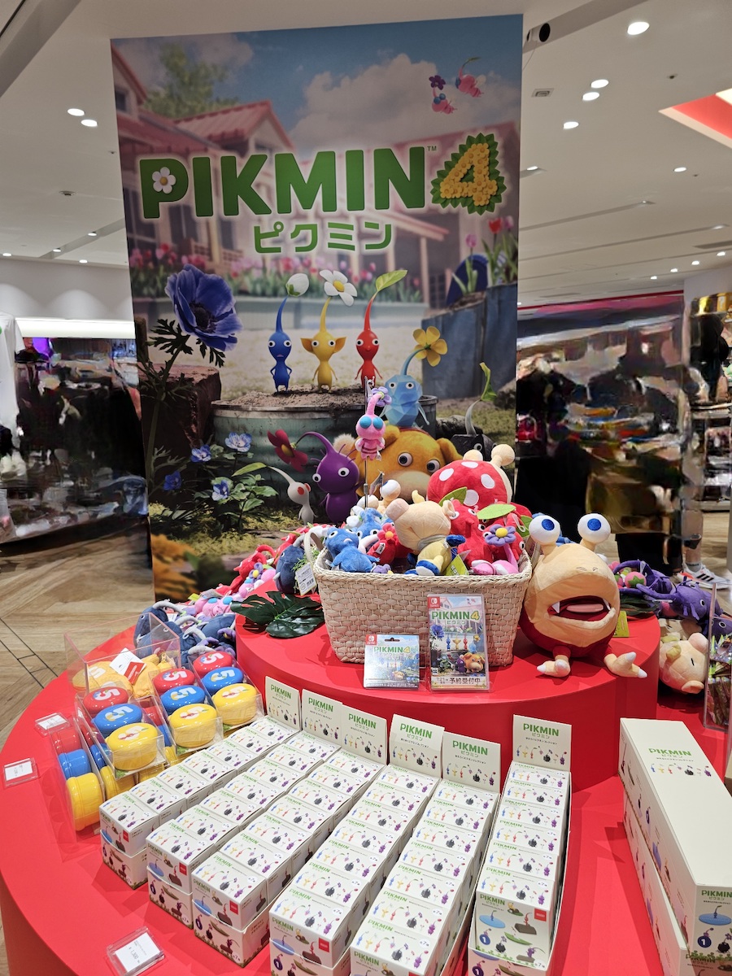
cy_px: 488
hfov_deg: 58.9
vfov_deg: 73.9
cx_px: 366
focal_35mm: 23
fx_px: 648
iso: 80
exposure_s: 1/100
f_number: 1.7
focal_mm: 6.3
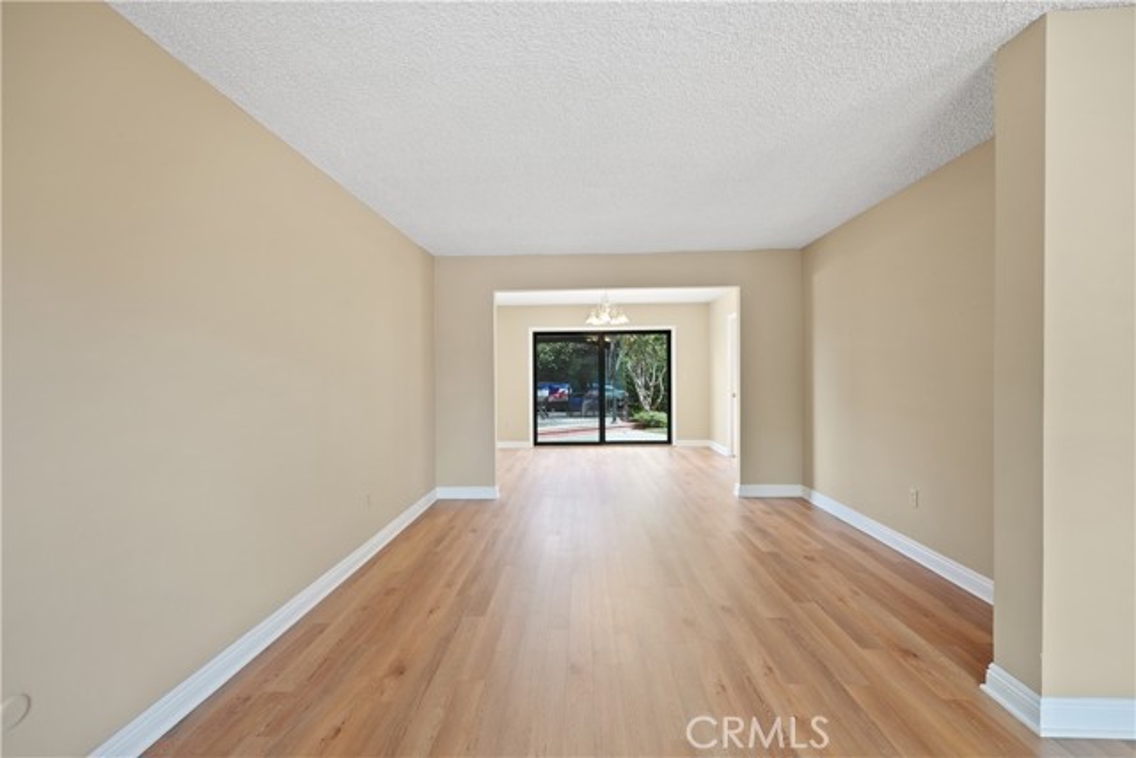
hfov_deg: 96.7
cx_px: 568
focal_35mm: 16
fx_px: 505
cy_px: 379
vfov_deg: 73.8
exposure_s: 1/15
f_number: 4
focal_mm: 16
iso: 800
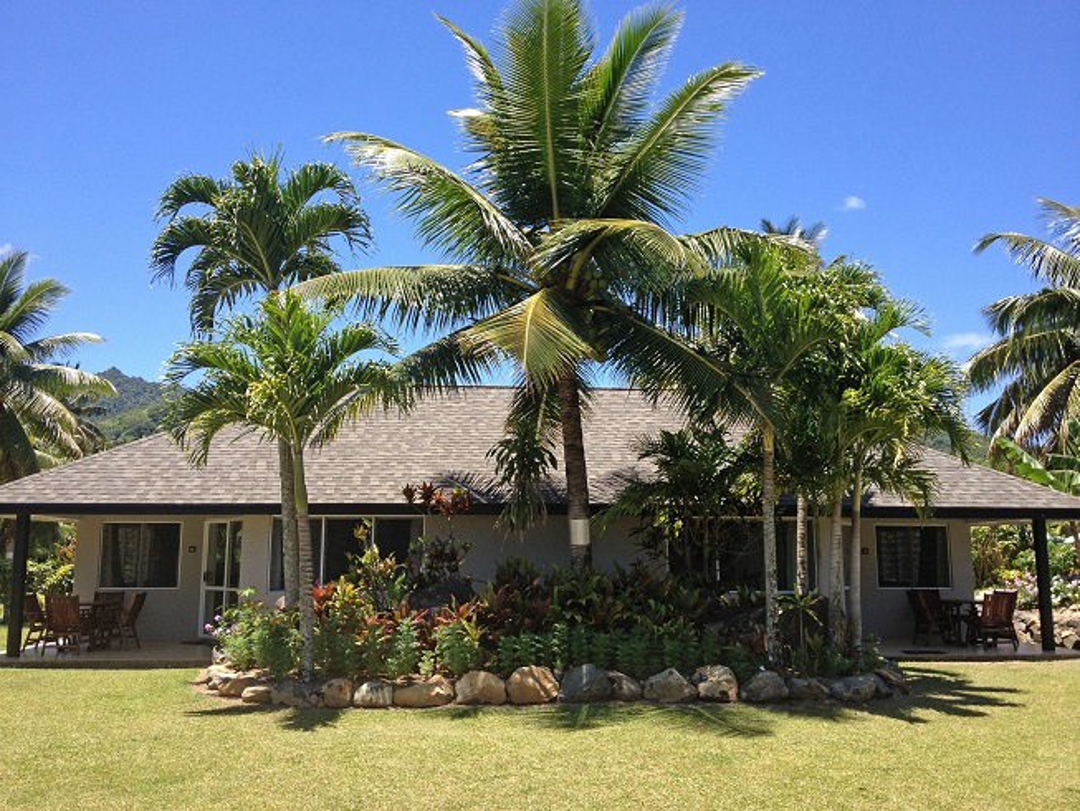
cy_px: 406
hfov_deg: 52.6
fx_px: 1092
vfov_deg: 40.7
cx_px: 540
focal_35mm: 35
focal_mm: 4.28
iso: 50
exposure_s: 1/860
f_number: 2.4
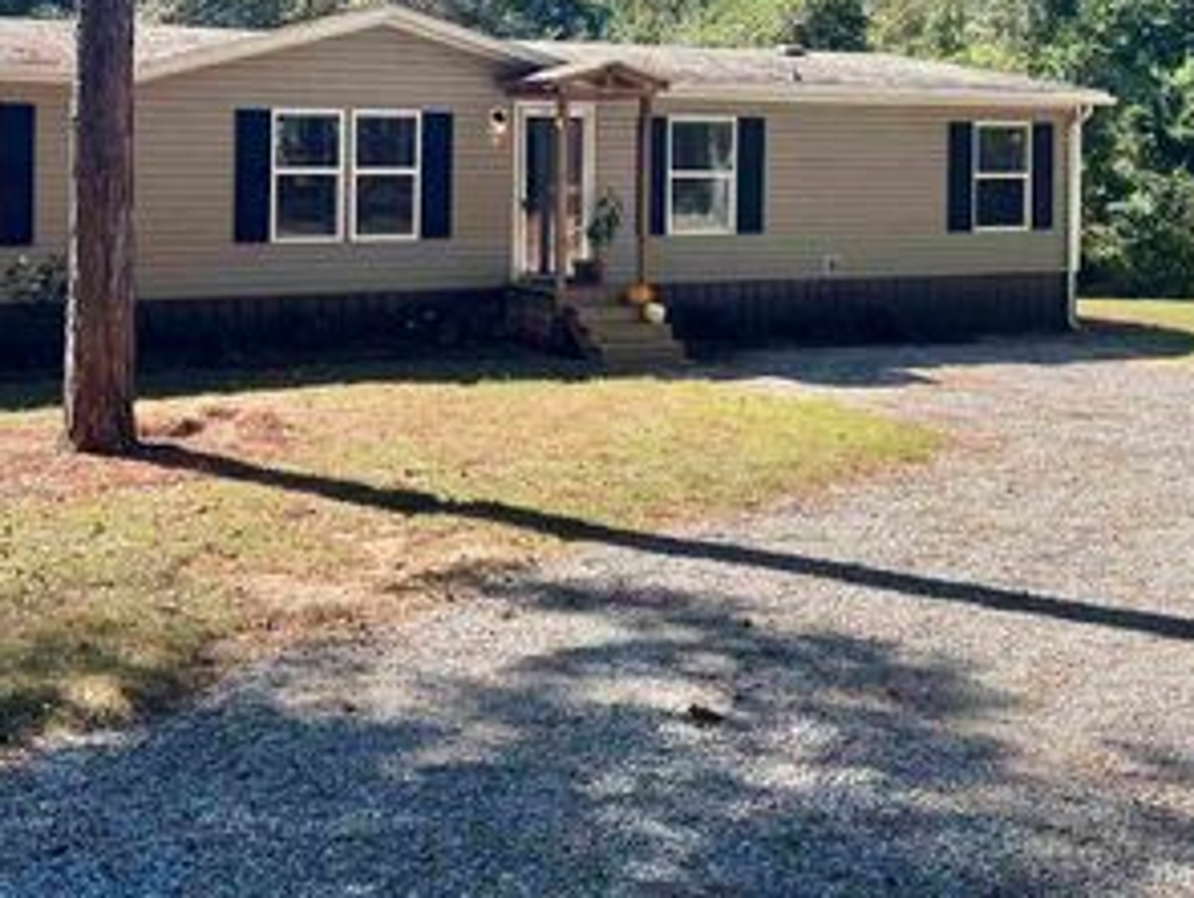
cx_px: 453
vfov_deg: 31.9
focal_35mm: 44
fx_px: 1520
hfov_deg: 42.6
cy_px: 152
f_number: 1.5
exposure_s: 1/2762
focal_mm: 5.7
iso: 50
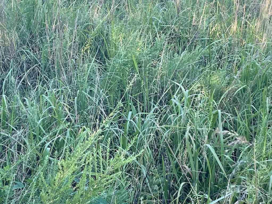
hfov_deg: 29.8
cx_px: 128
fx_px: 511
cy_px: 42
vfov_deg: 22.3
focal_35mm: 65
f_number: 1.6
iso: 32
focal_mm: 4.2
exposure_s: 1/716
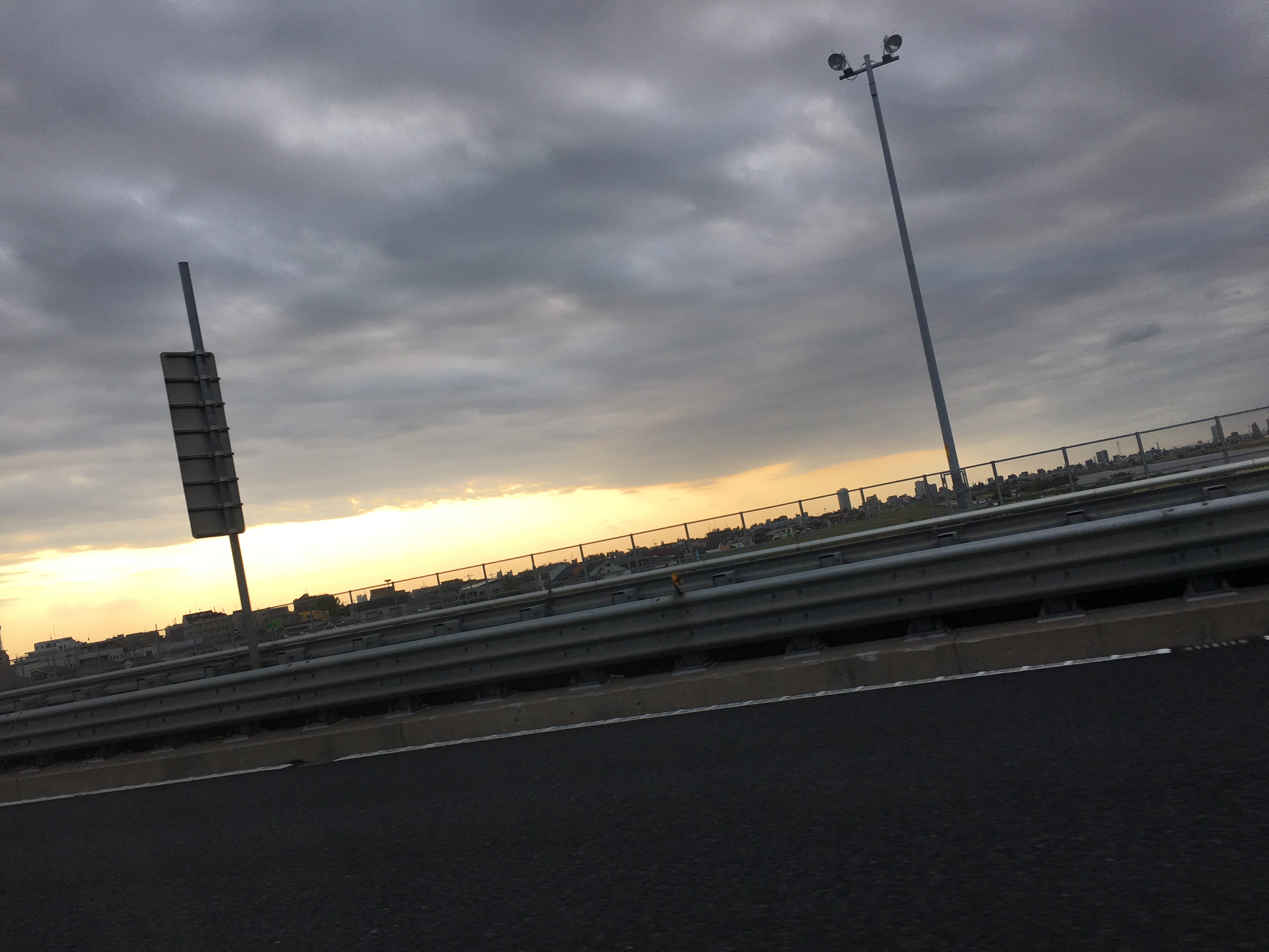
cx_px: 634
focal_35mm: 29
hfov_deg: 61.7
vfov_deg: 48.2
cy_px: 476
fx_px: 1063
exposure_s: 1/596
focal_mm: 4.15
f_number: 2.2
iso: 25
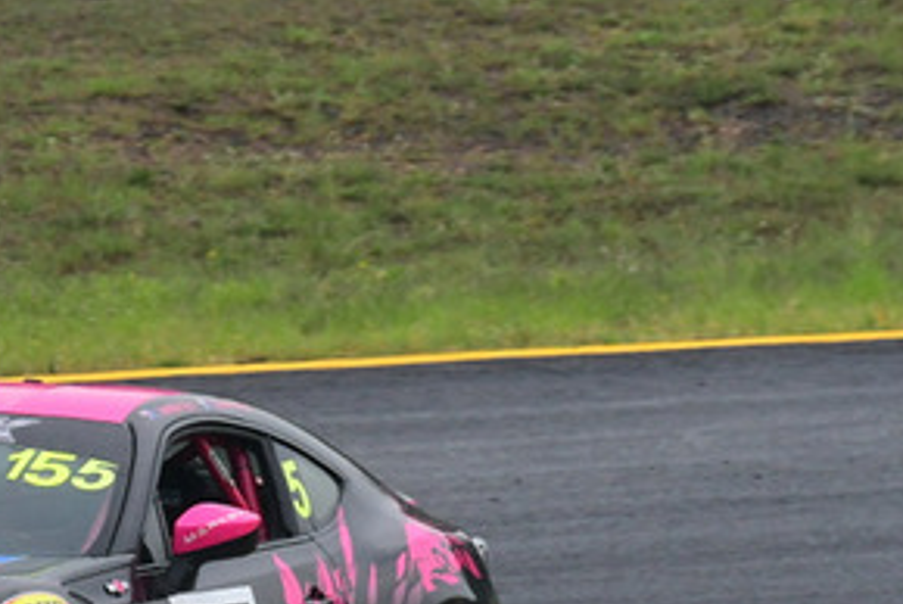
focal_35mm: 1654
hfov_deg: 1.2
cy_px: 380
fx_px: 41529
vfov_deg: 0.8
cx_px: -193
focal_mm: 400
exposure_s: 1/640
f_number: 11
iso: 1000
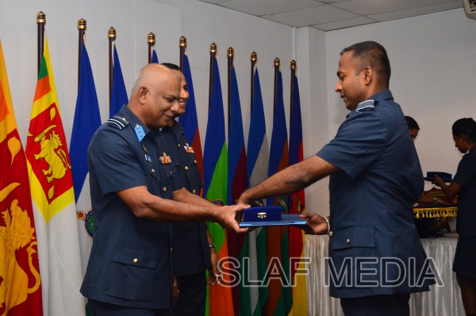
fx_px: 693
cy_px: 158
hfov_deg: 37.9
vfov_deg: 25.7
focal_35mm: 52
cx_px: 238
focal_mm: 35
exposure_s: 1/100
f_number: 7.1
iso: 800
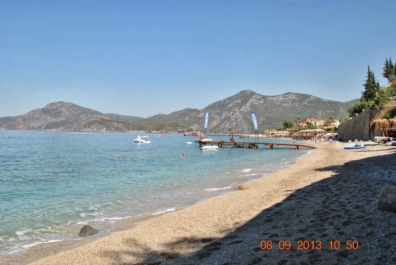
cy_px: 132
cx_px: 198
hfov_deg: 53.1
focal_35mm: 36
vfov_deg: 37.0
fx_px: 397
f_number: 8
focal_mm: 24
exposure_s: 1/250
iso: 100
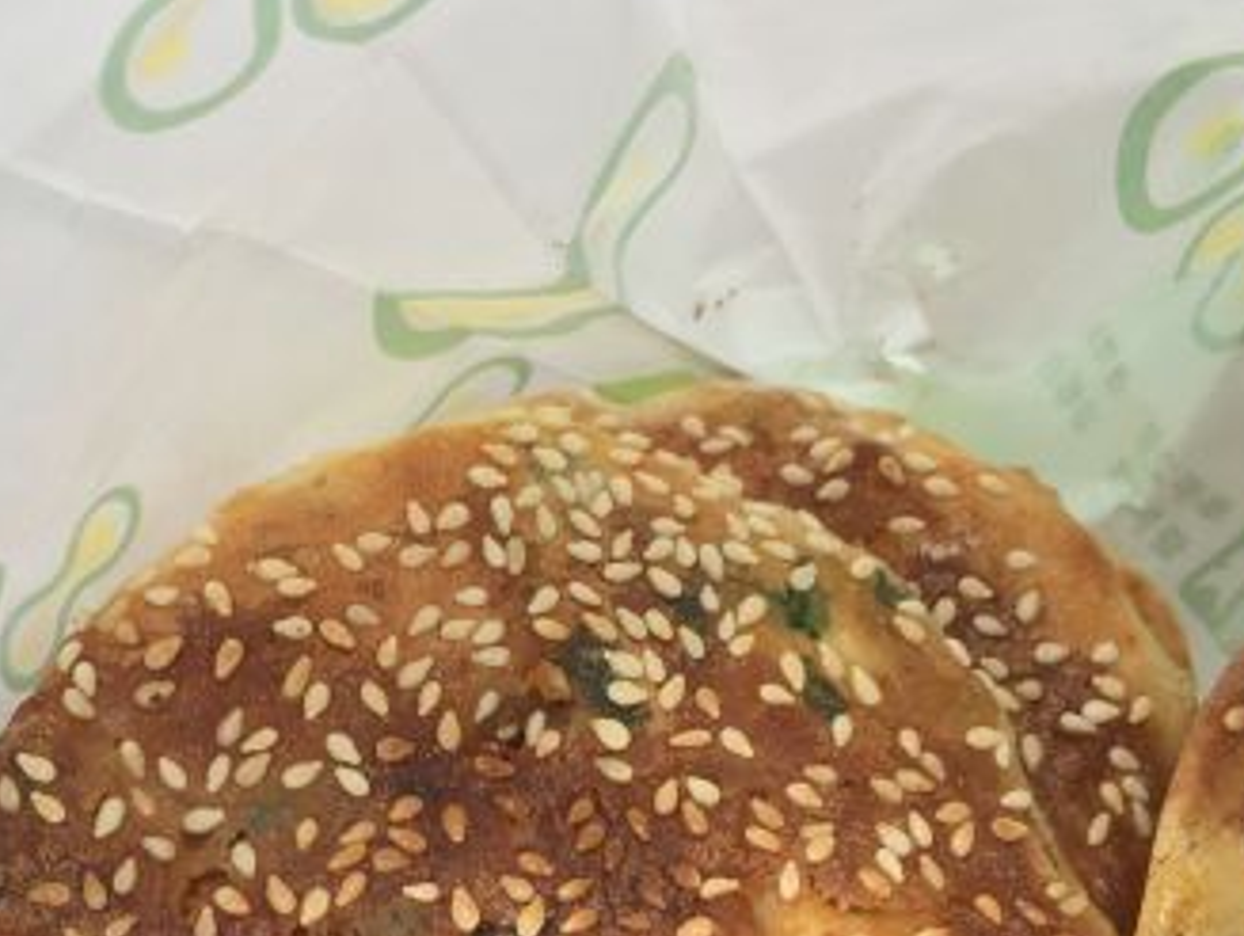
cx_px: 380
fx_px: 2231
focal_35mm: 62
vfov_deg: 23.2
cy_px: 812
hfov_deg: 30.8
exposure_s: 1/100
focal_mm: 4.15
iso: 25
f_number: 2.2
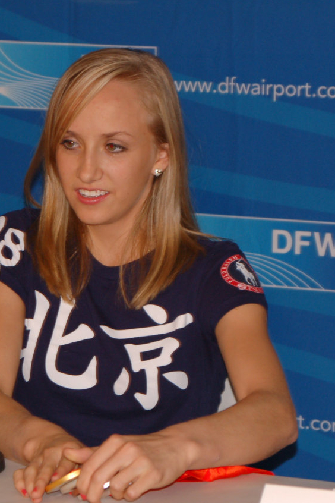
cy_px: 251
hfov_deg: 7.1
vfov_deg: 10.7
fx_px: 2690
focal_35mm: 193
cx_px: 139
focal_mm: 85
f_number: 5.3
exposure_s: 1/60
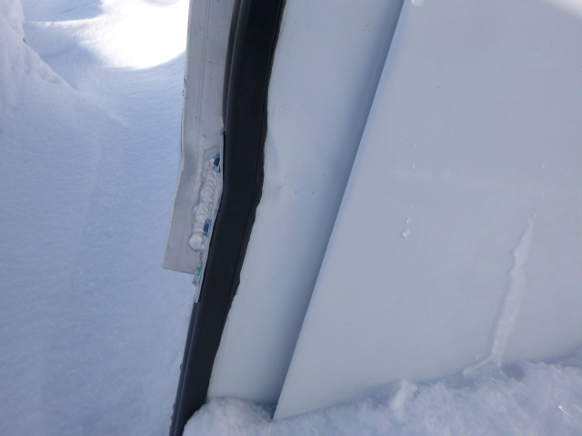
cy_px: 218
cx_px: 291
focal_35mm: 25
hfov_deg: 69.4
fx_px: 420
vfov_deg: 54.9
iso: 100
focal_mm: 4.5
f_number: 3.9
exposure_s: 1/400
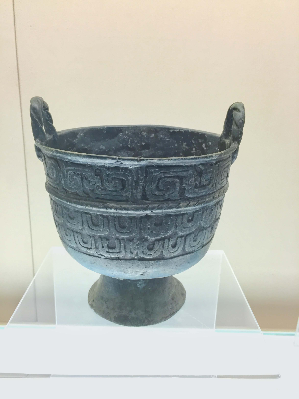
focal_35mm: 29
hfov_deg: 48.2
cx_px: 150
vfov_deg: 61.7
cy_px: 200
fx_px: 334
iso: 100
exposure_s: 1/33
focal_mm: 4.15
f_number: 2.2
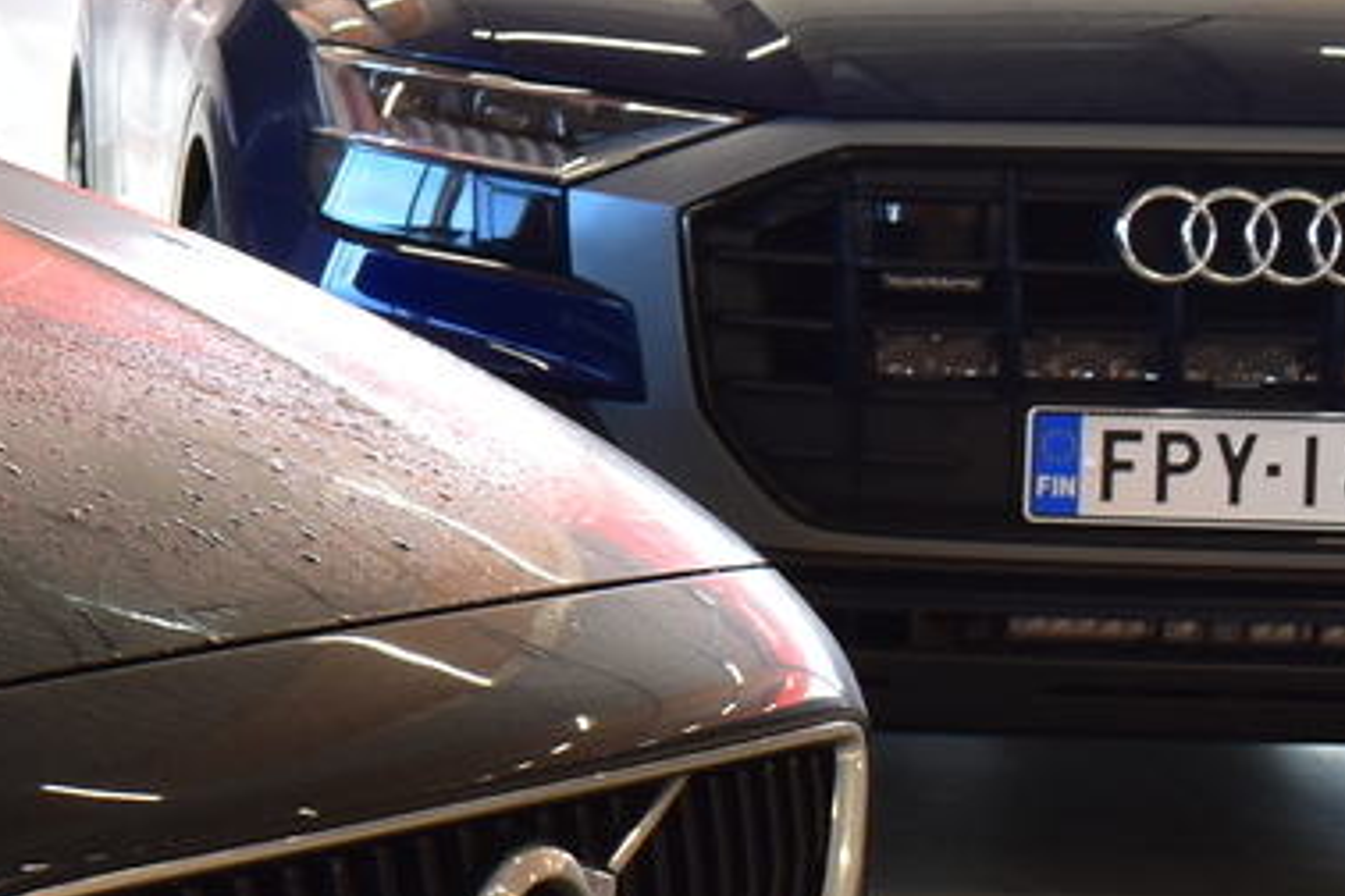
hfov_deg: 13.6
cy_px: 423
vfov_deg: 10.1
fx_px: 5049
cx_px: -1067
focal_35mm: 135
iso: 400
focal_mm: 21
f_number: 8
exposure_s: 1/60
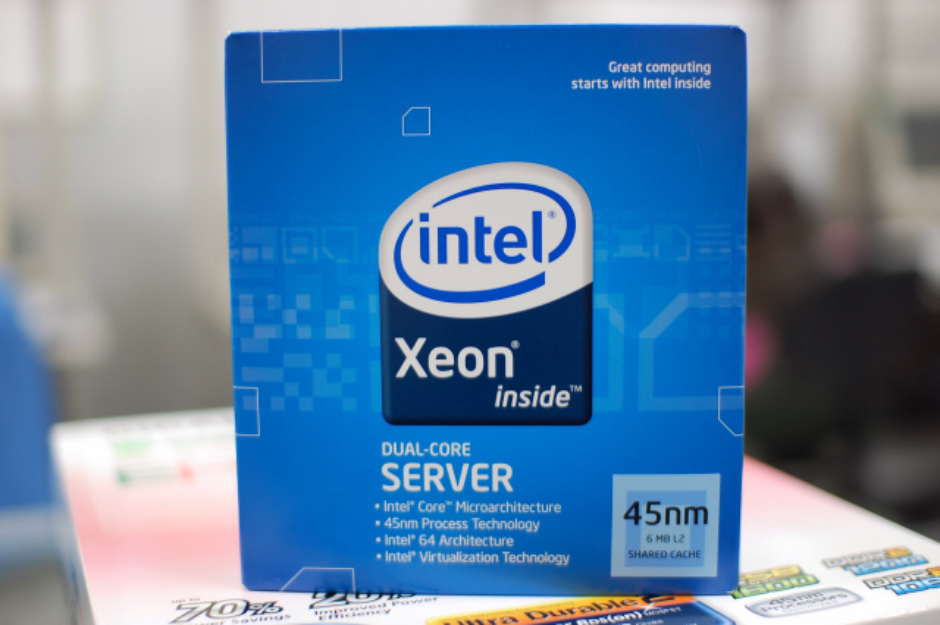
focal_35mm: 45
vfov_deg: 29.8
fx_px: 1174
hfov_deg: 43.6
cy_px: 312
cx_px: 470
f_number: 1.4
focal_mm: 30
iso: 200
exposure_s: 1/100
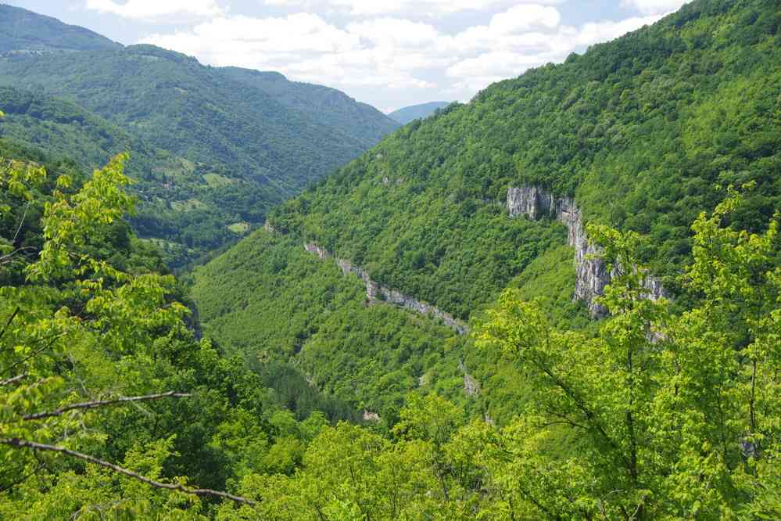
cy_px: 260
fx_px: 1263
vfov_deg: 23.3
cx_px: 390
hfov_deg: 34.4
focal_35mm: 58
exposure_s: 1/60
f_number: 9
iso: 200
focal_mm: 38.8
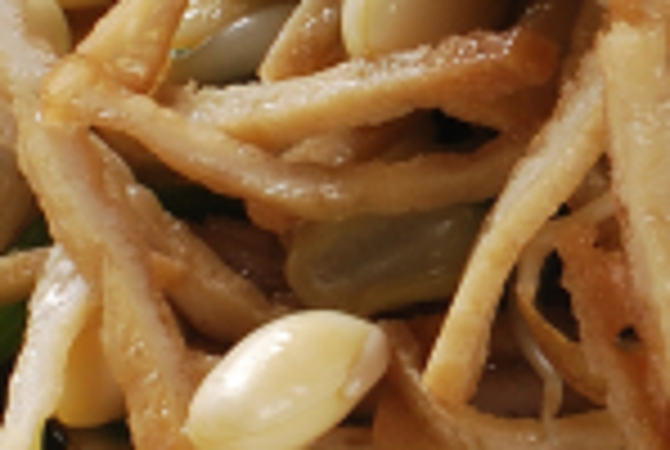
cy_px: 25
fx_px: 9622
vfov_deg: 2.7
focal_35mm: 516
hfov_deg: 4.0
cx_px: 1097
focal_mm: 50
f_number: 14
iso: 100
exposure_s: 1/125
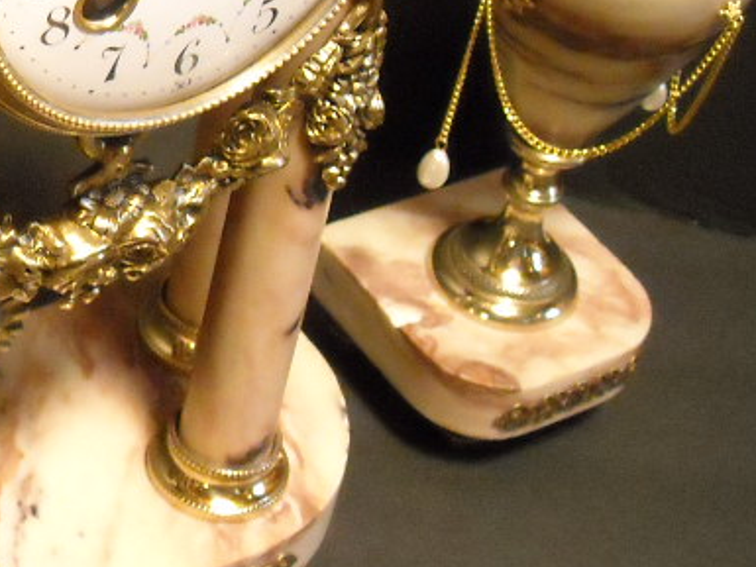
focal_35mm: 93
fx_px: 2032
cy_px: 226
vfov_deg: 15.9
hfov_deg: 19.8
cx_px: -149
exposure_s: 1/26
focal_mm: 5.7
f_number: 2.8
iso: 800
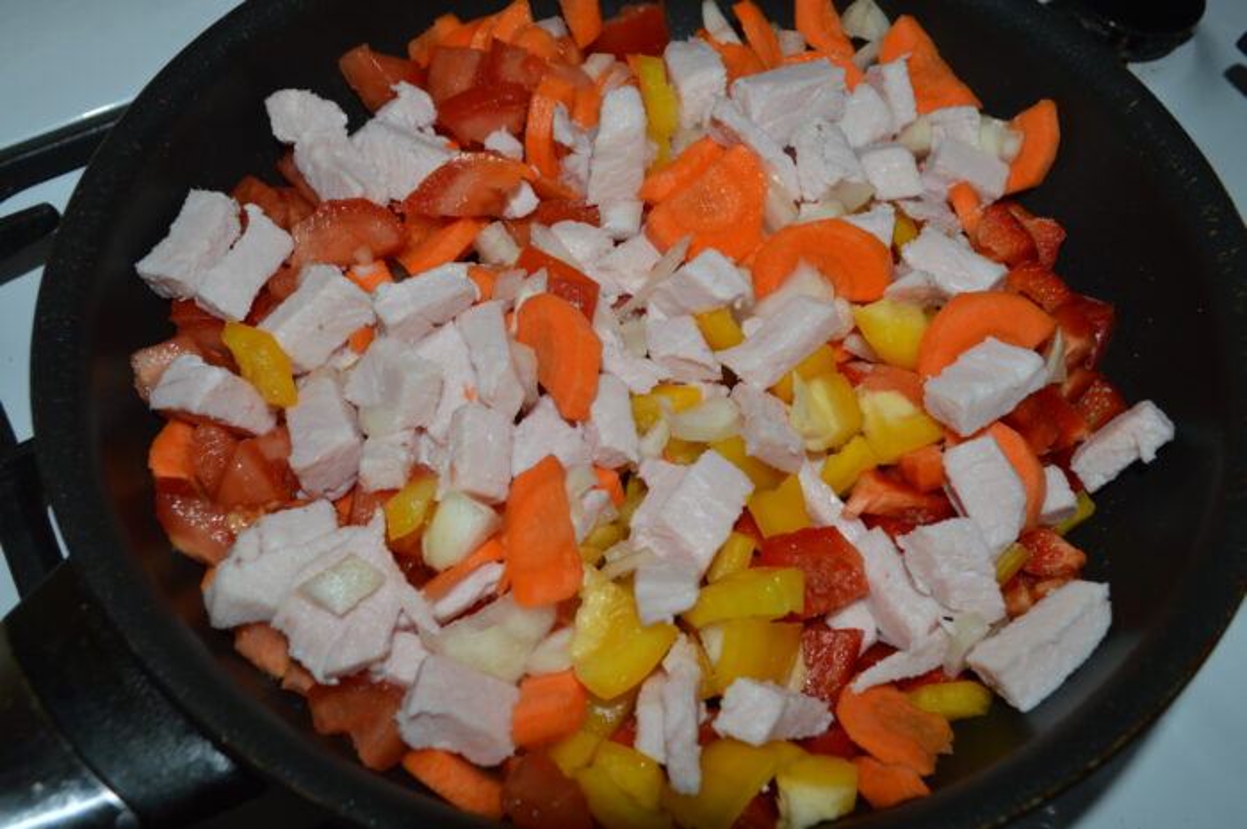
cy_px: 414
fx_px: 1038
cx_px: 624
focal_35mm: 30
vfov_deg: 43.5
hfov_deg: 62.0
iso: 100
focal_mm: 20
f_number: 8
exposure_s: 1/60
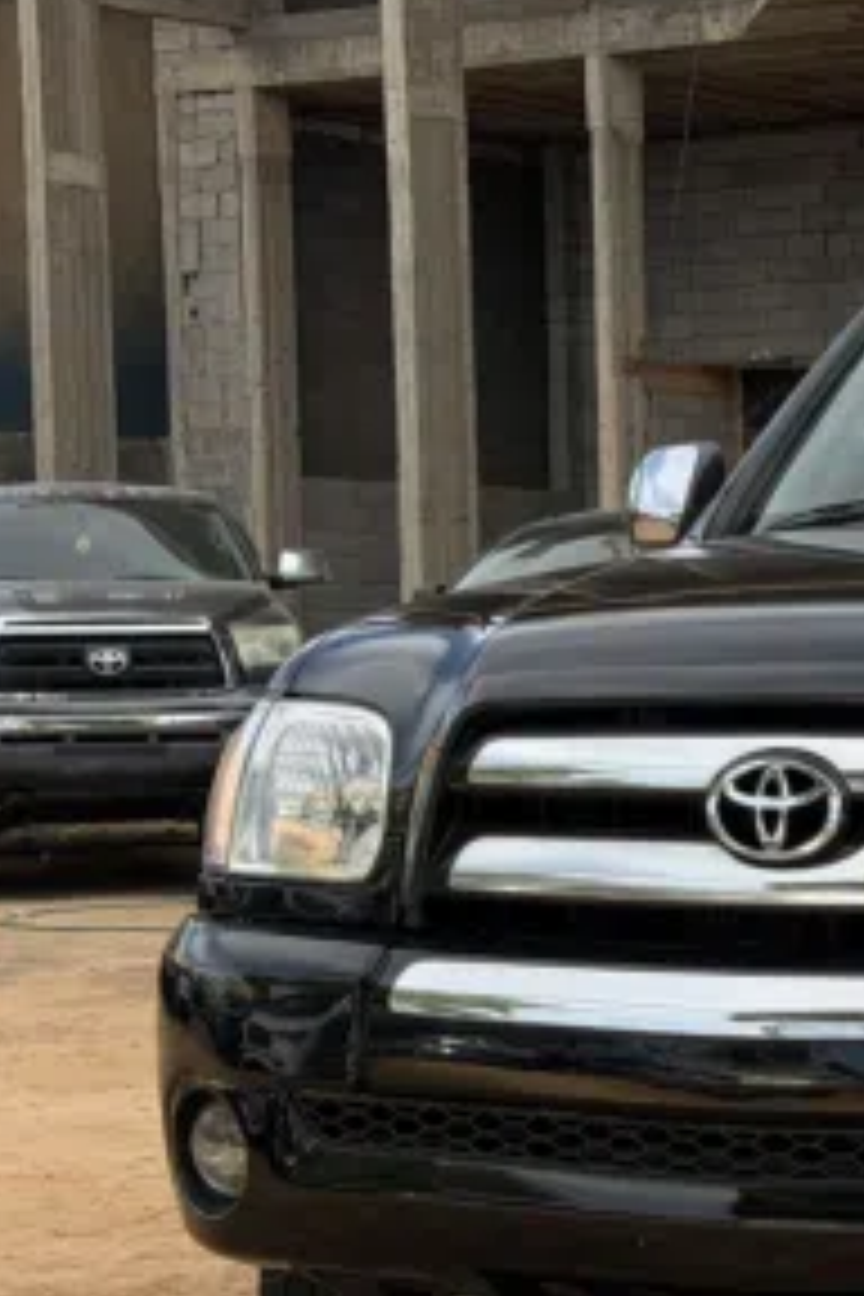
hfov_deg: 11.9
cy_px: 868
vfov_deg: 18.4
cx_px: 1206
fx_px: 3996
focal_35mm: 111
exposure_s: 1/1980
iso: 80
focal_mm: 6.76
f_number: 1.78
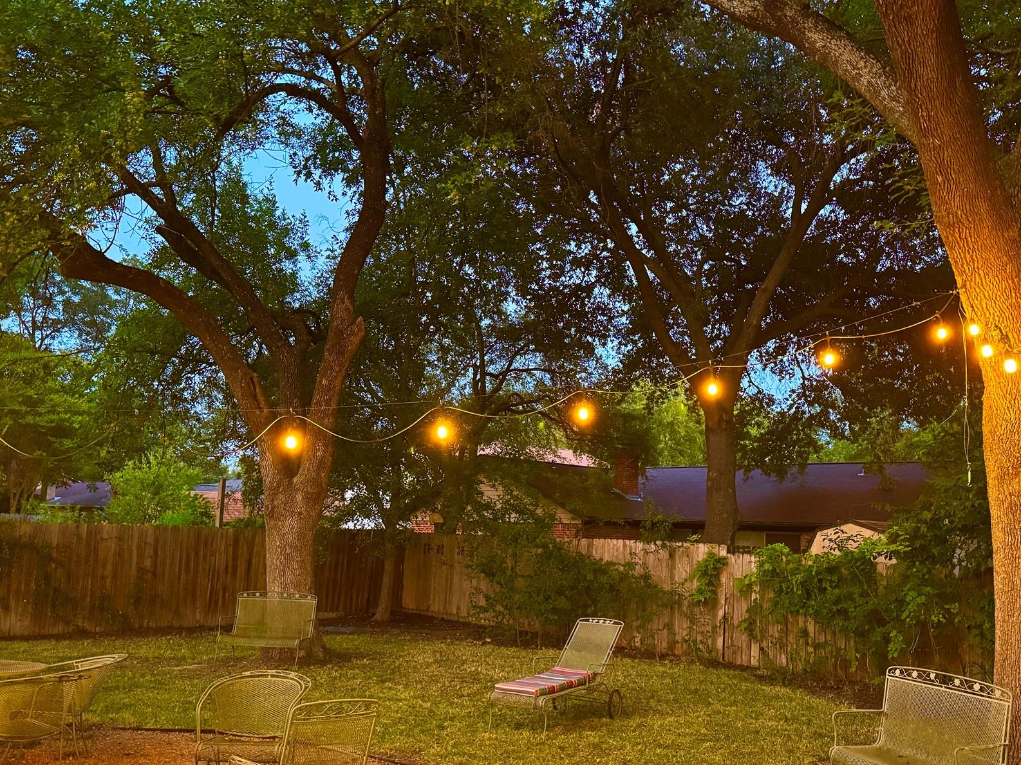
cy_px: 413
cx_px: 567
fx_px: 914
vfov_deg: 45.4
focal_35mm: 31
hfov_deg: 58.2
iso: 1600
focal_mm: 6.76
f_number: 1.78
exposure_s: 1/30
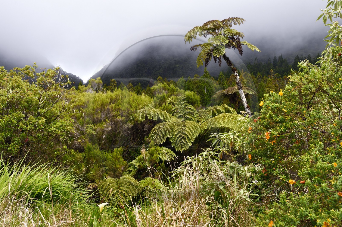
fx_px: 456
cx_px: 171
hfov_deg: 41.1
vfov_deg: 28.0
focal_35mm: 48
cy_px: 114
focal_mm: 48
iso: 200
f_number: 14
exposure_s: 1/160
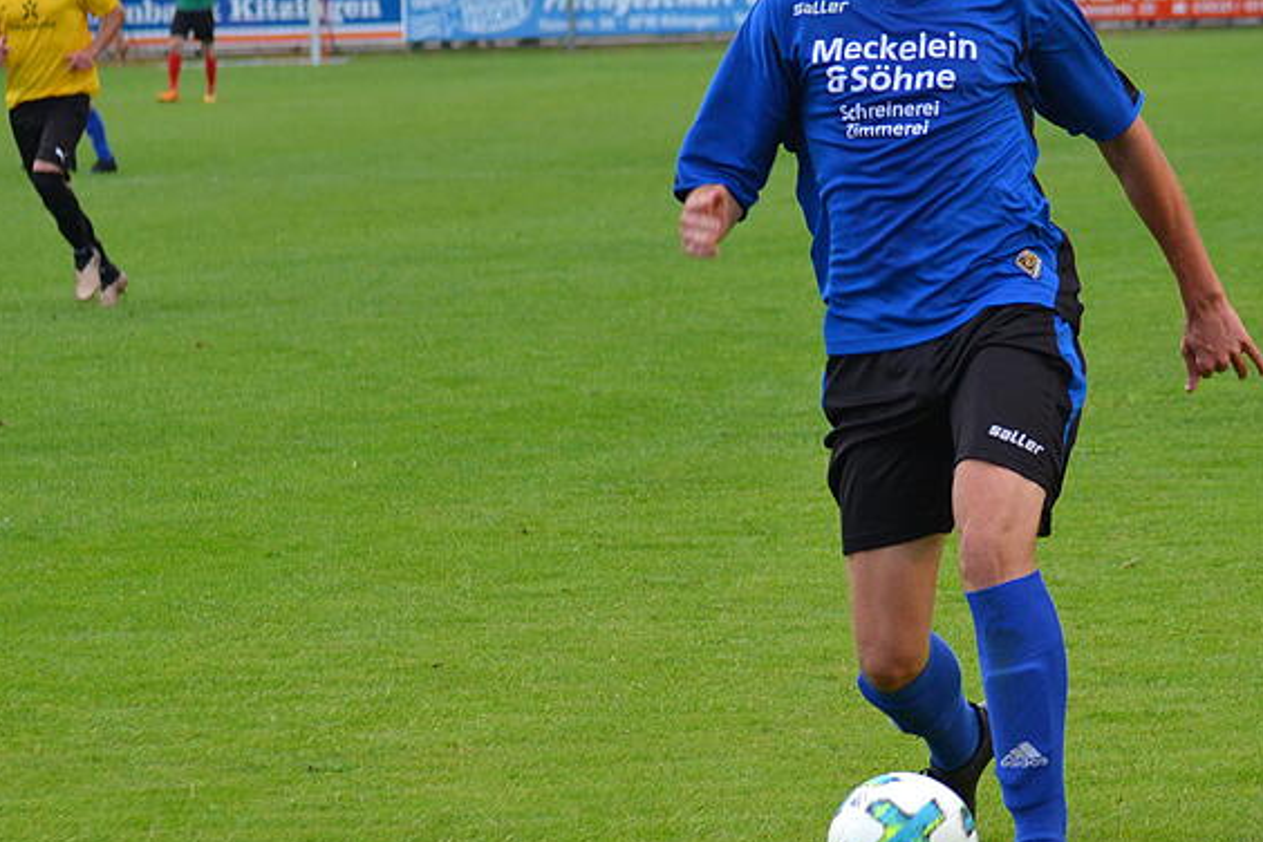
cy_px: 372
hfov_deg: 8.4
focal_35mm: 244
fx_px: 8558
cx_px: 907
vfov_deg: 5.6
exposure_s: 1/500
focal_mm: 85
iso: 640
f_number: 4
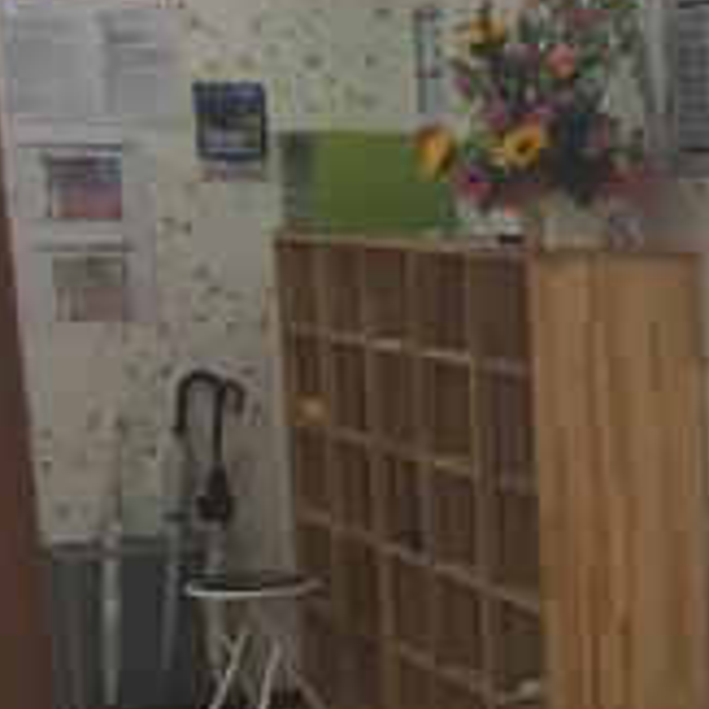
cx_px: 1079
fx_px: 2109
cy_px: 709
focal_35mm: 91
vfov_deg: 18.6
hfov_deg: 17.1
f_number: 1.8
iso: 25
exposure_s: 1/30
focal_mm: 3.99
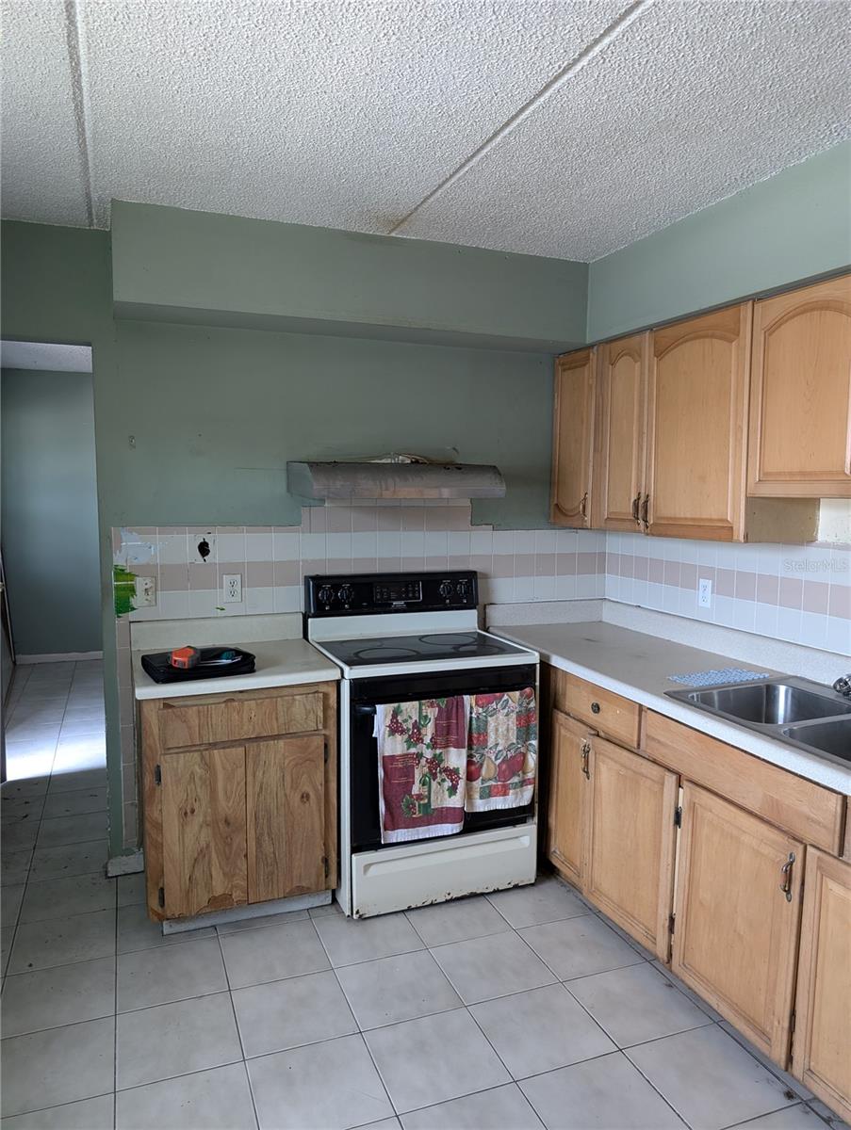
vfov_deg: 71.5
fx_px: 785
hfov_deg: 56.9
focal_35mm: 24
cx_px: 426
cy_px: 565
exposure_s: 1/152
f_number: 1.68
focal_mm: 6.9
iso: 307
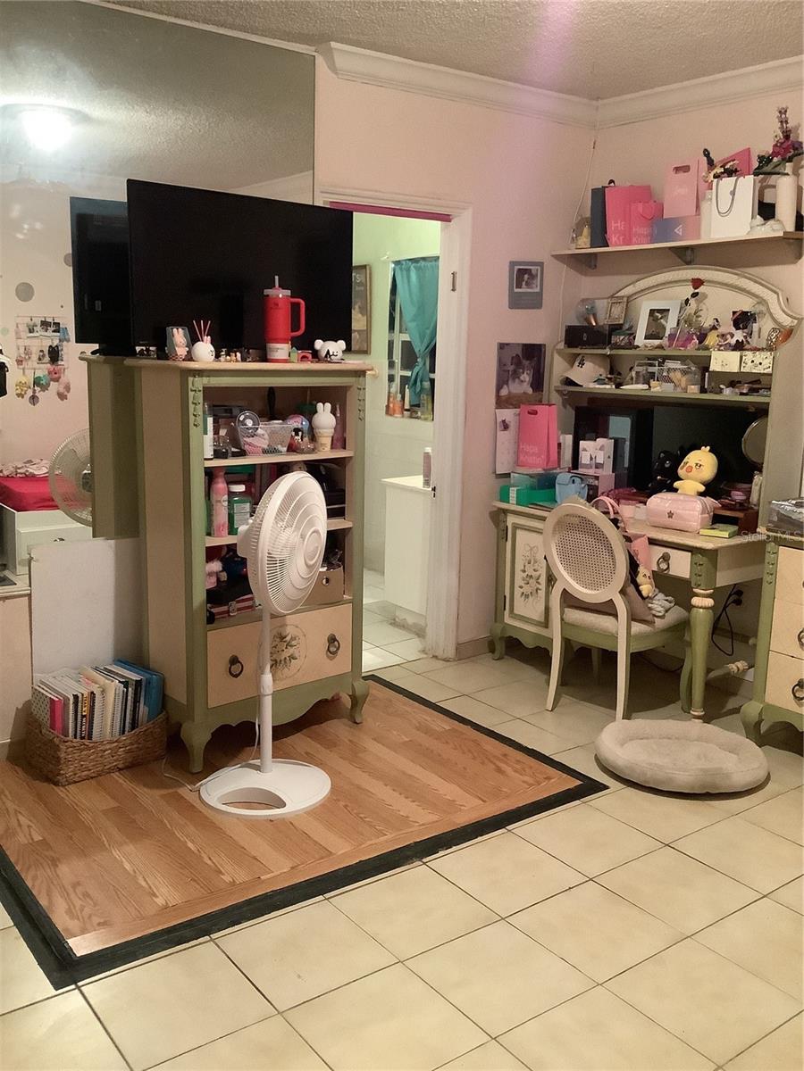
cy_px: 536
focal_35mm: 31
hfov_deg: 45.4
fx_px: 960
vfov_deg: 58.4
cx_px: 402
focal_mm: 3.3
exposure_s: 1/30
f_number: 2.4
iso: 500
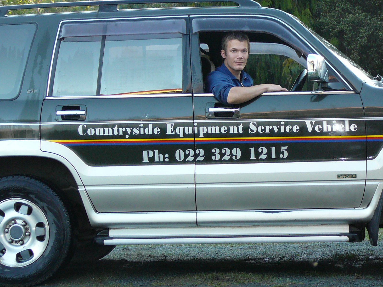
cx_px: 192
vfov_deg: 15.4
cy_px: 144
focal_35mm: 96
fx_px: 1062
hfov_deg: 20.4
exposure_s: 1/30
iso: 160
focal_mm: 11.5
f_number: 3.7
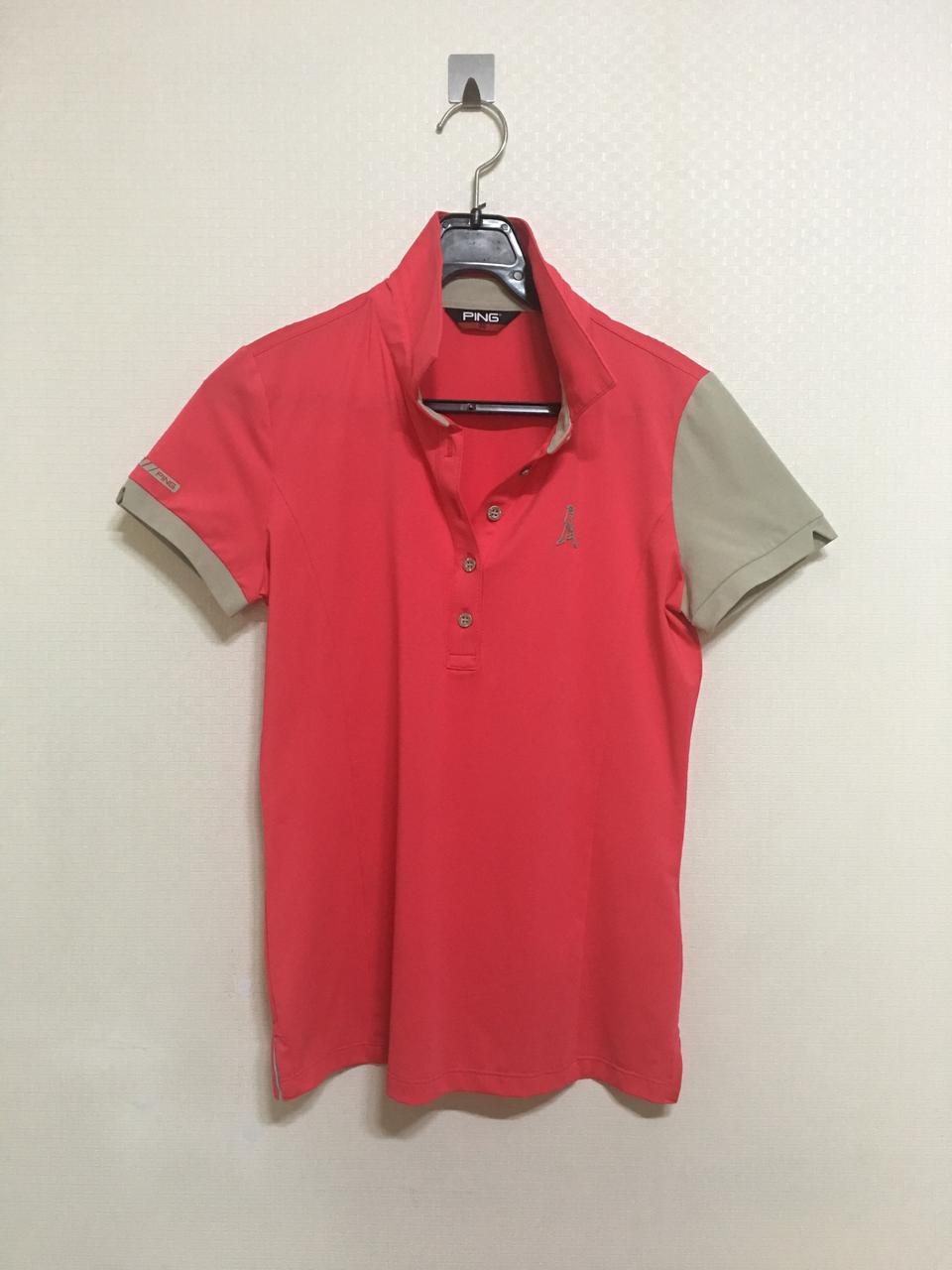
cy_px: 635
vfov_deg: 61.7
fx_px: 1063
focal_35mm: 29
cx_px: 476
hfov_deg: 48.2
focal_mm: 4.15
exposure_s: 1/15
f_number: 2.2
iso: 80
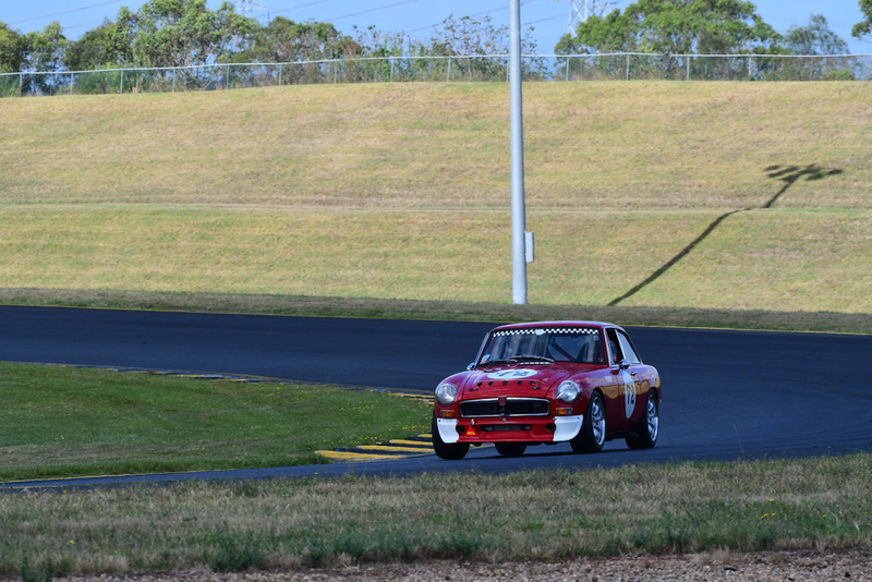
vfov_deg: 4.6
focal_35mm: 300
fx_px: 7269
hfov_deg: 6.9
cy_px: 291
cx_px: 436
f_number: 11
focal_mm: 200
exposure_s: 1/640
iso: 500
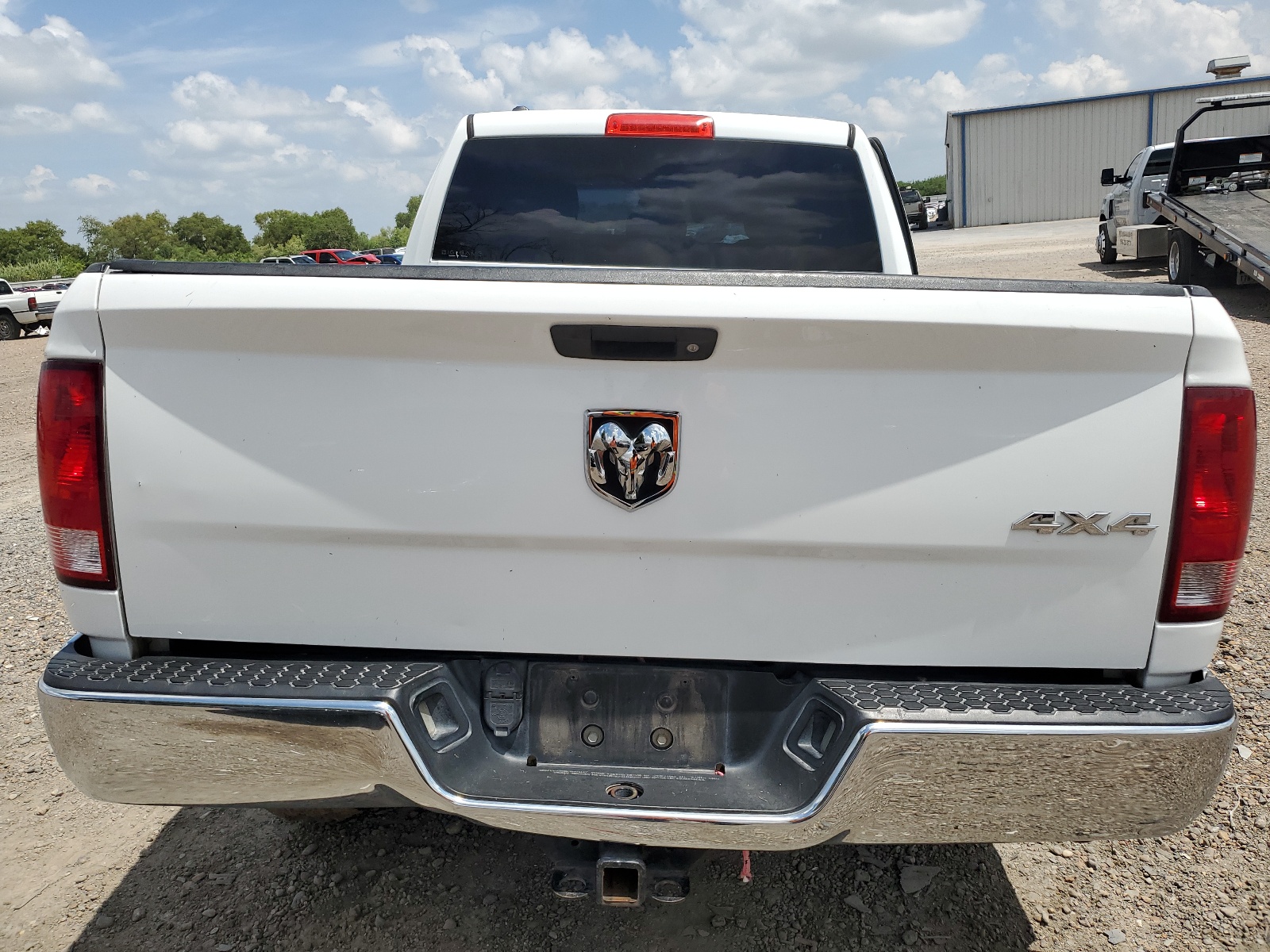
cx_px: 635
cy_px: 476
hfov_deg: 67.3
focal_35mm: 26
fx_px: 954
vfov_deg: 53.1
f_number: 1.5
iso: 50
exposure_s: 1/5000
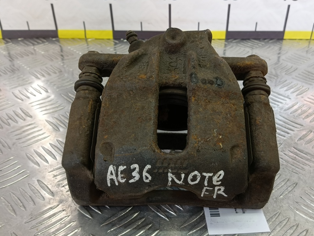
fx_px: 263
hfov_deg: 61.5
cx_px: 174
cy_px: 133
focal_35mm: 29
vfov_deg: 48.1
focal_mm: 4.11
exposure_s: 1/50
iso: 107
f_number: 1.6
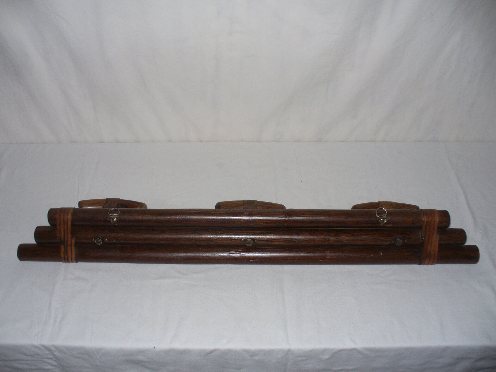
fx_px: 530
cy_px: 186
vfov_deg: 38.7
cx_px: 248
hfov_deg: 50.1
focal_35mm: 37
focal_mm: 6.1
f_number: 2.8
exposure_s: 1/30
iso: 100
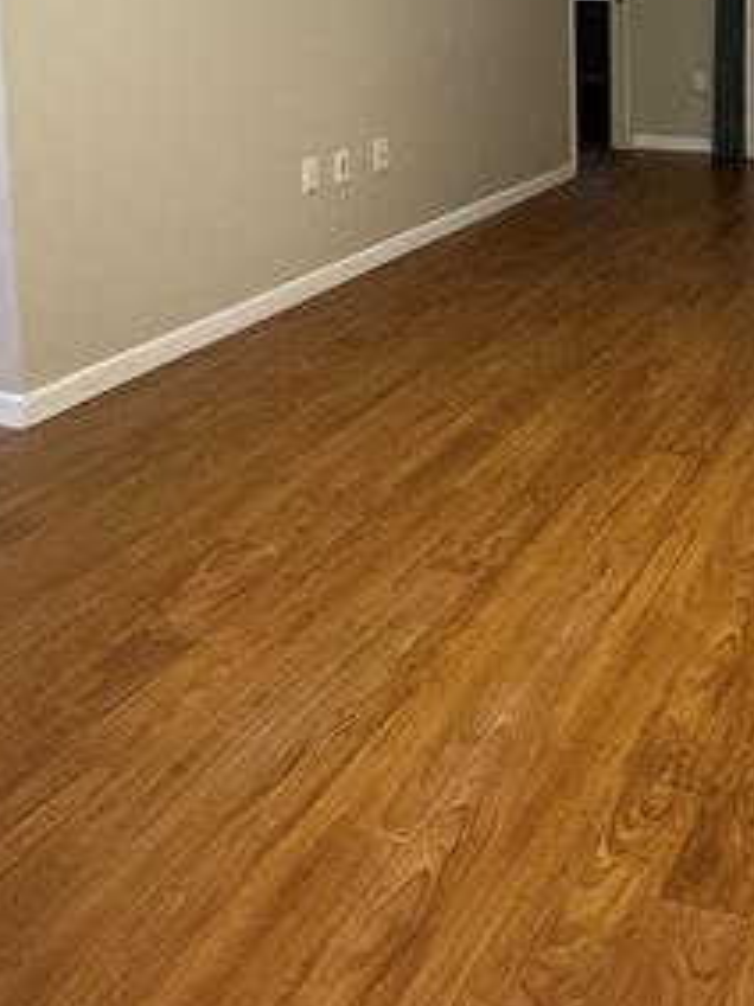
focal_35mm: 38
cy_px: 57
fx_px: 1104
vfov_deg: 43.6
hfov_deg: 33.8
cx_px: 786
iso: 400
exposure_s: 1/60
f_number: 2.2
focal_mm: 2.22
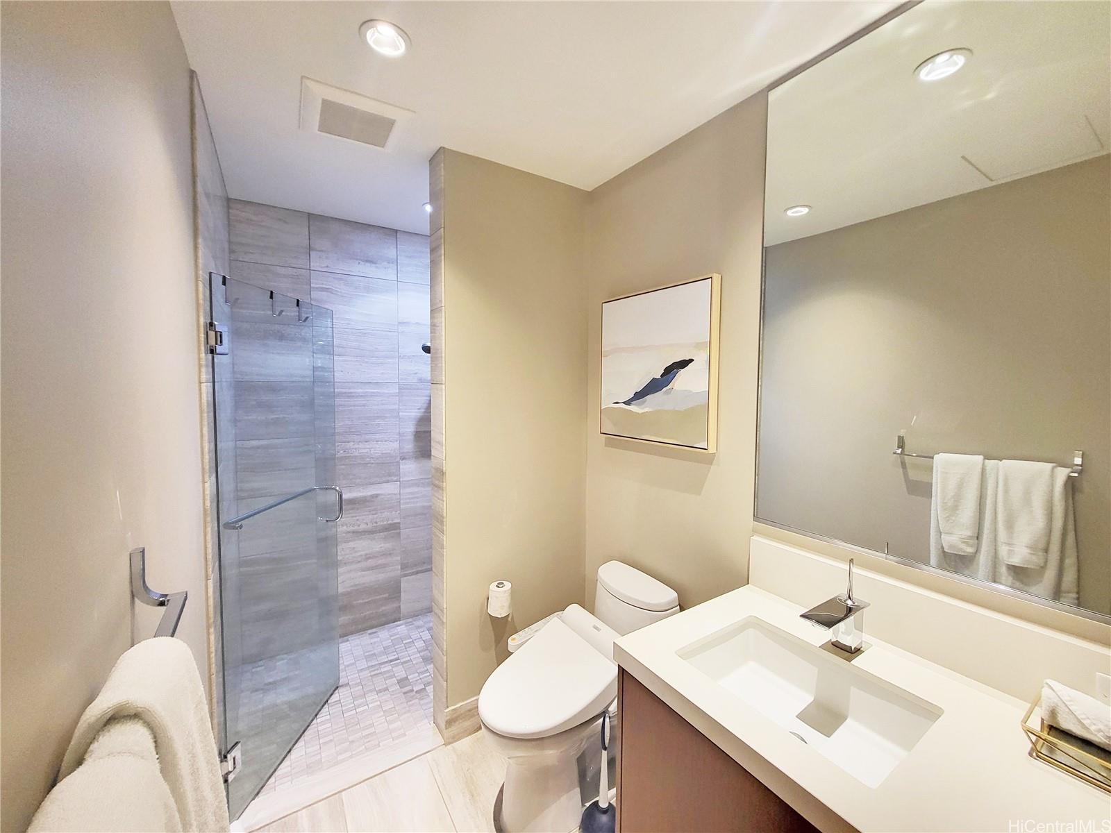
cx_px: 556
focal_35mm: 13
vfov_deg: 89.9
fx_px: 417
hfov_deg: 106.2
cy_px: 416
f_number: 2.2
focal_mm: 1.74
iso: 250
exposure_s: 1/60
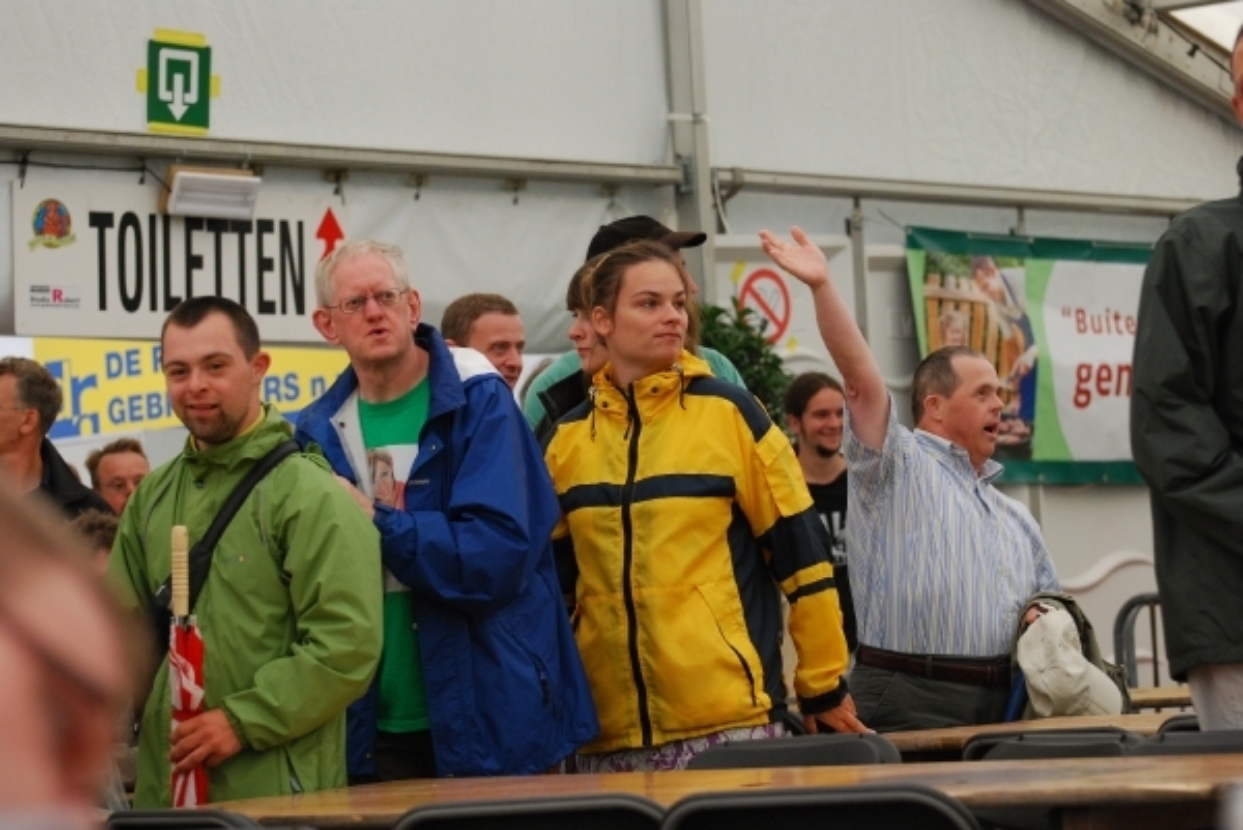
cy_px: 415
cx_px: 622
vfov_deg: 10.2
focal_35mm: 135
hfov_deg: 15.2
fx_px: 4664
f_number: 4.8
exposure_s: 1/320
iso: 800
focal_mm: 90
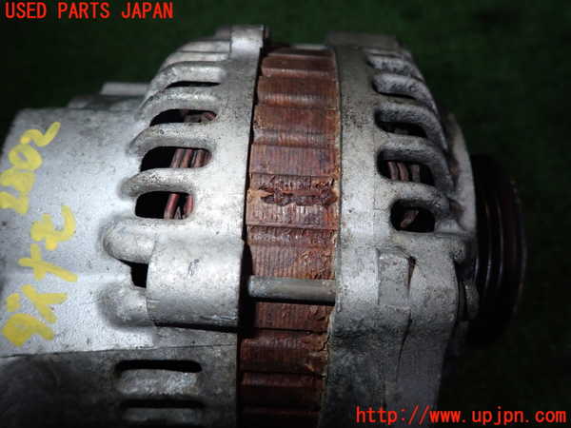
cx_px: 286
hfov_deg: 69.4
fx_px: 412
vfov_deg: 54.9
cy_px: 214
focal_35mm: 25
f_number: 5.6
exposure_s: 1/100
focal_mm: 4.5
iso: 400
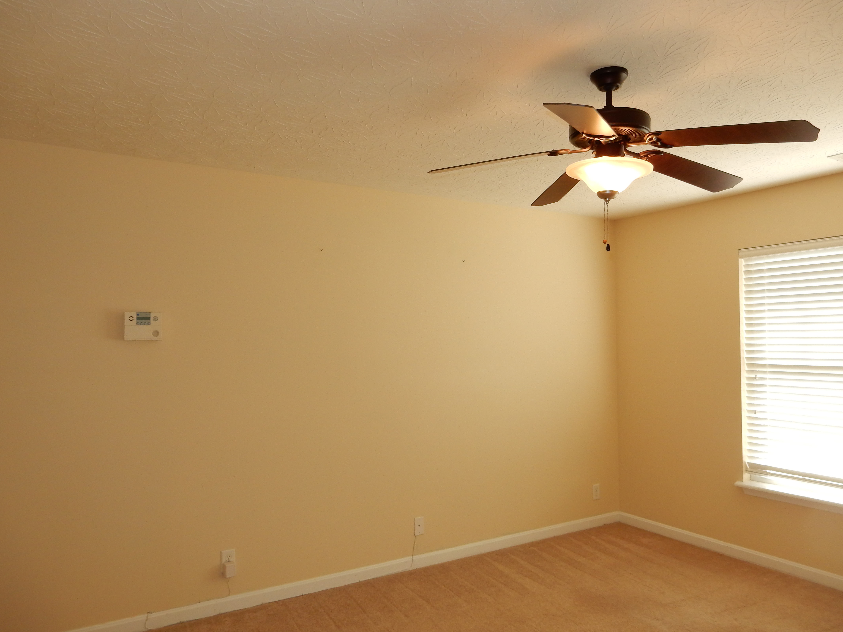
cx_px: 422
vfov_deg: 54.9
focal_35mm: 25
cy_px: 316
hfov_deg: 69.4
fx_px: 609
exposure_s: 1/80
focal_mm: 4.5
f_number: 3.7
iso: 125
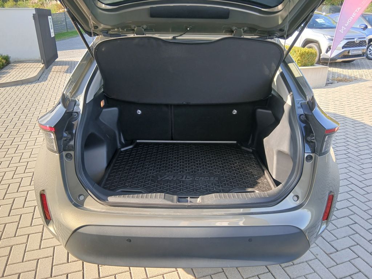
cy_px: 140
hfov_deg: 67.3
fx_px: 279
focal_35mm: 26
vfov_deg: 53.1
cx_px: 186
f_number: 1.8
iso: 32
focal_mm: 3.98
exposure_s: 1/60
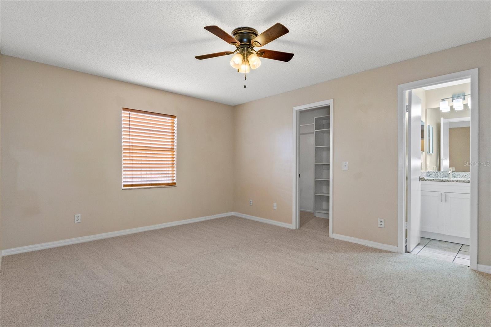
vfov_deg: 67.4
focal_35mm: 18
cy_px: 164
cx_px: 246
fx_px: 245
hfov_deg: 90.0
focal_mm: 12
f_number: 8
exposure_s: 1
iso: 320
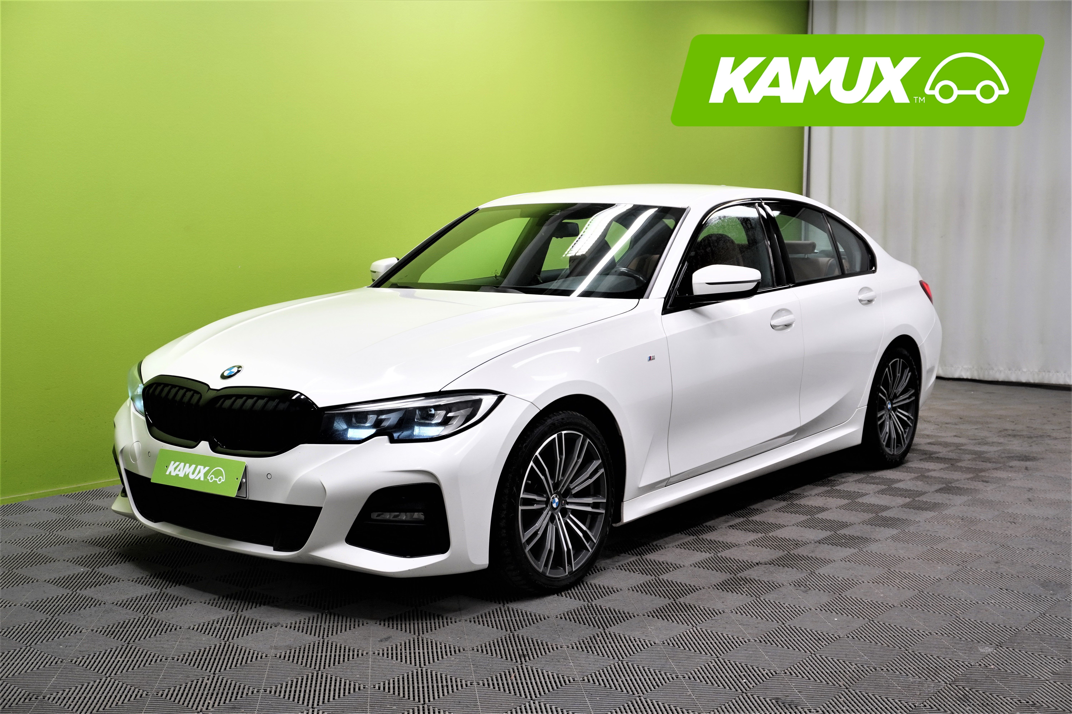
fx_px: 1251
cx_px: 536
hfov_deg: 46.4
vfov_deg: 31.9
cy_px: 357
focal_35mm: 42
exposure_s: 1/20
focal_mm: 28
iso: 320
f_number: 7.1
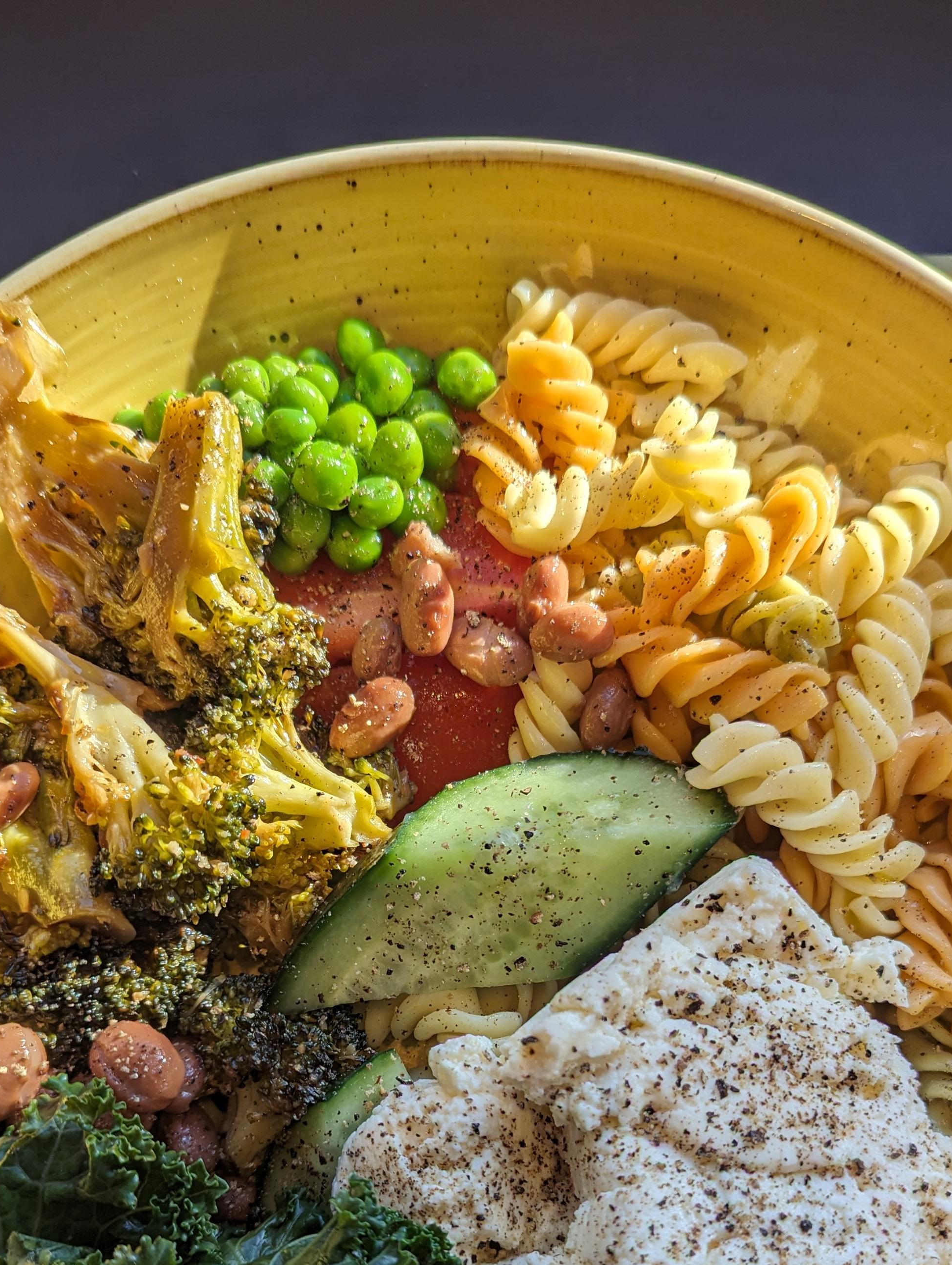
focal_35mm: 38
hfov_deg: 37.8
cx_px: 474
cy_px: 939
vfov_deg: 47.2
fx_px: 1390
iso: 50
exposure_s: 1/1133
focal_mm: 6.81
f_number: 1.85
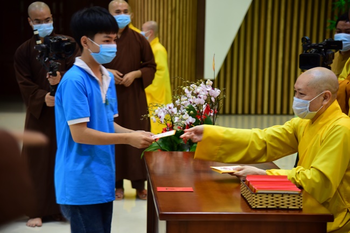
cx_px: 175
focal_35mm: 92
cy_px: 116
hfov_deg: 22.1
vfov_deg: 14.9
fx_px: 895
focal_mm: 92
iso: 800
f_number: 4
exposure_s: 1/50
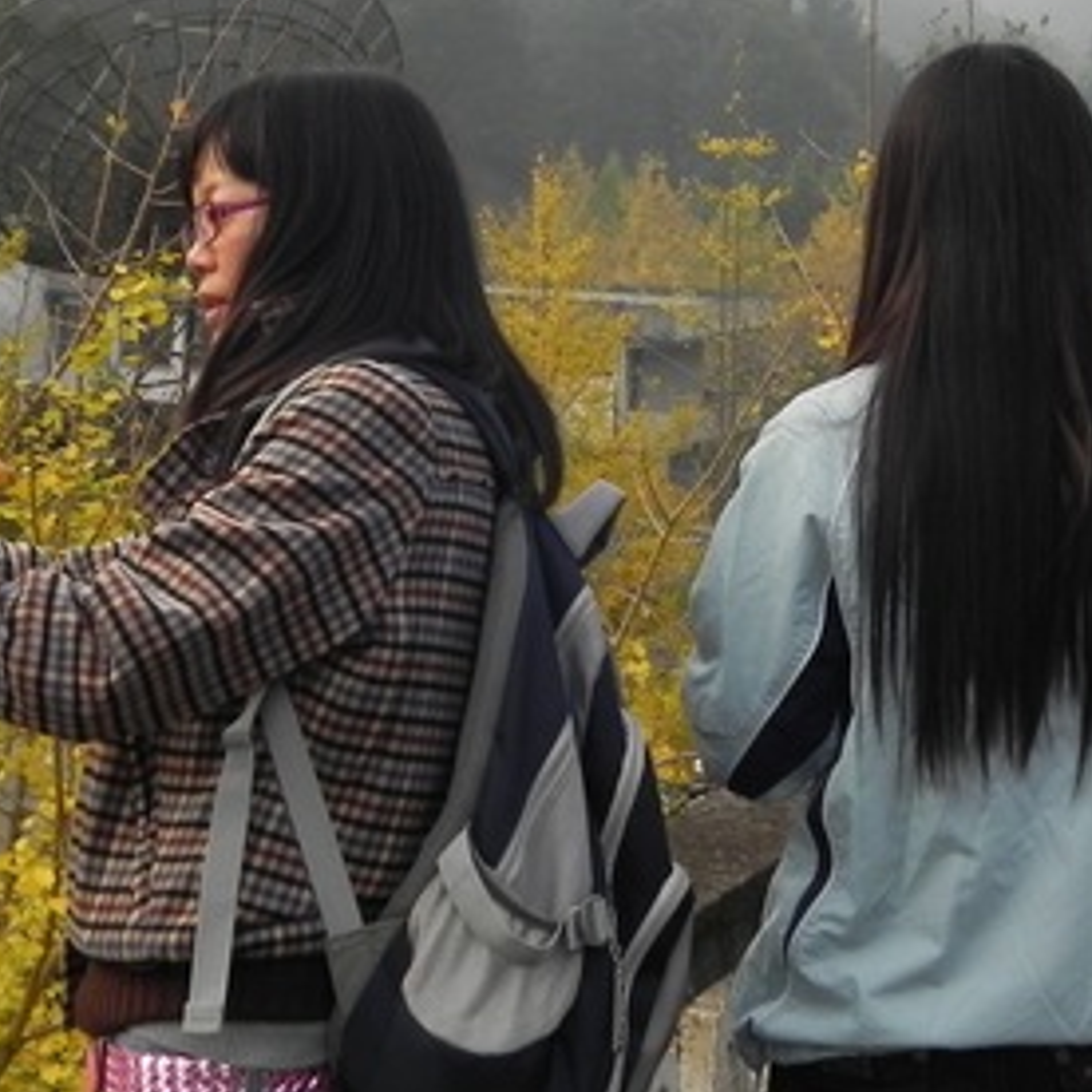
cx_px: 562
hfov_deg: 23.4
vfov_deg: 22.7
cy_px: 65
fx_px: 2641
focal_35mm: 74
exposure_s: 1/143
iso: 160
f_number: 5
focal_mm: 5.9
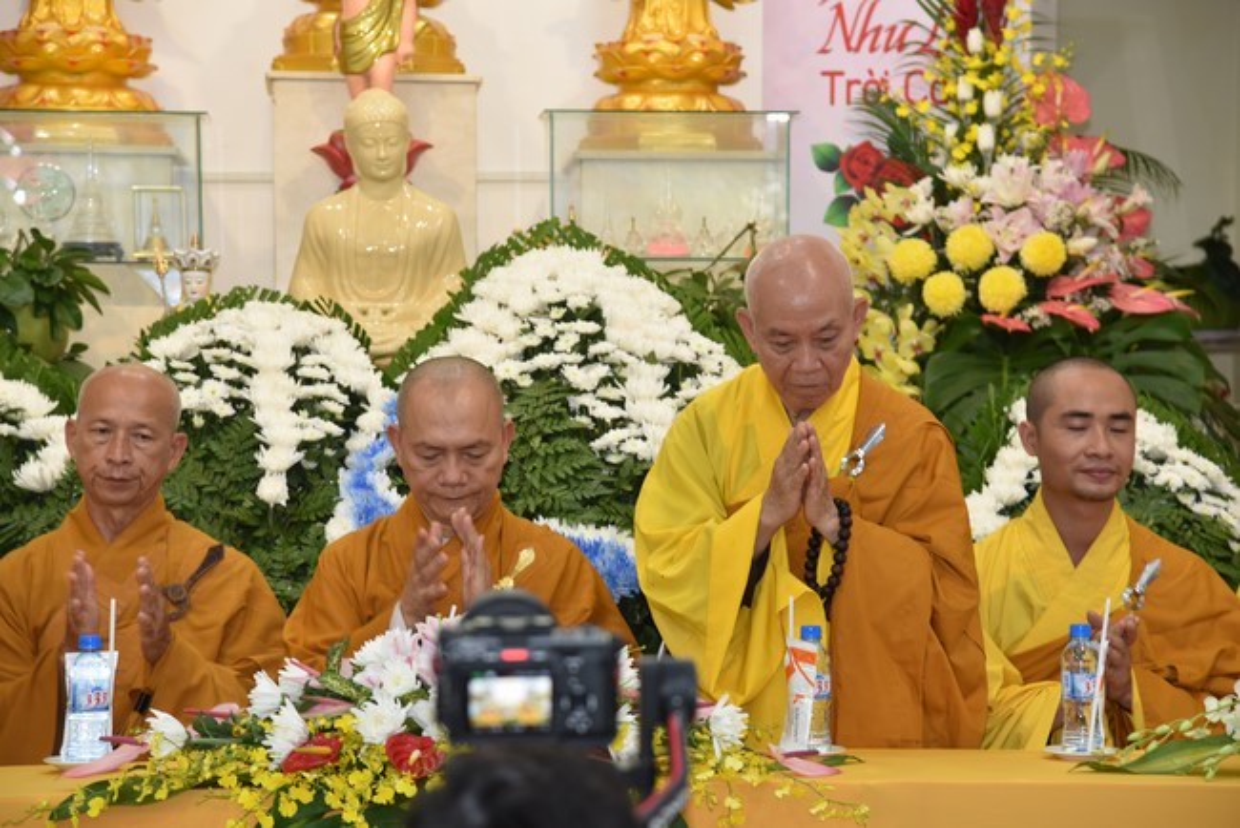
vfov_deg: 12.5
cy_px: 414
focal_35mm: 110
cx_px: 620
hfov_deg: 18.6
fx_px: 3790
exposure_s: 1/100
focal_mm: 110
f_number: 5
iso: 800
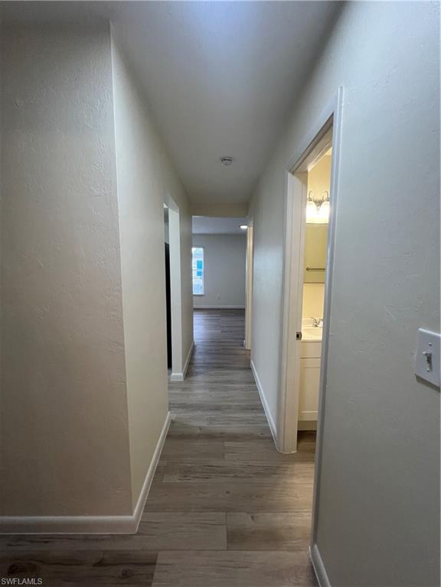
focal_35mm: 13
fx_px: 221
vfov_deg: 106.2
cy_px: 294
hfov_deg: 89.9
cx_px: 220
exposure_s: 1/120
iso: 125
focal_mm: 1.57
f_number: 1.8
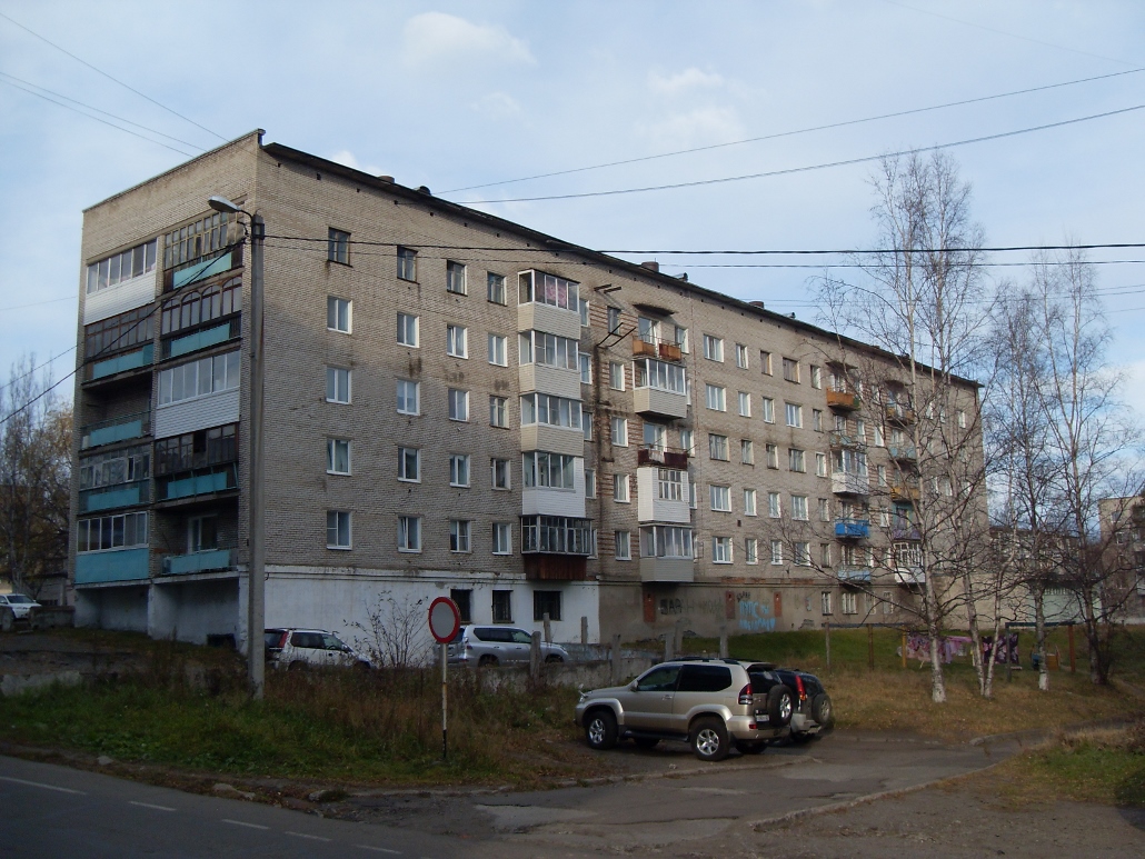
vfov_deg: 38.7
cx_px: 572
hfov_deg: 50.1
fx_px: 1224
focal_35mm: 37
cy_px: 430
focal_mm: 6.3
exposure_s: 1/180
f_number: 7
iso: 80
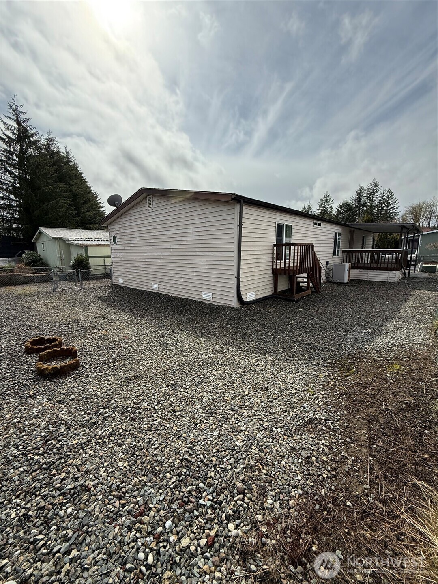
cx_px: 219
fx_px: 236
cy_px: 292
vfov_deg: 102.1
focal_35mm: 14
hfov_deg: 85.7
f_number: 2.2
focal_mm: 2.22
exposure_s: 1/2320
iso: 64
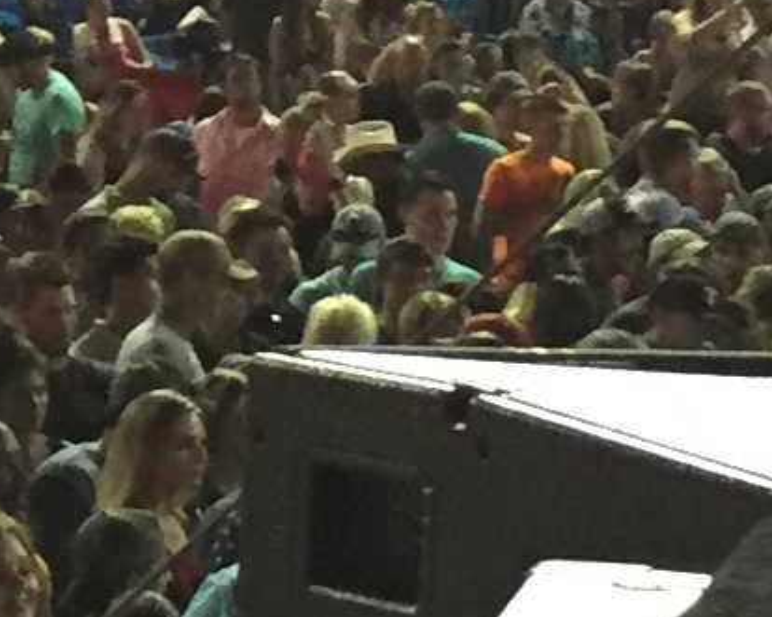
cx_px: -686
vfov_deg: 6.8
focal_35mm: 223
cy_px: -488
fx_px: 5094
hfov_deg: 8.3
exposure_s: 1/30
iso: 160
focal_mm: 4.15
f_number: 2.2
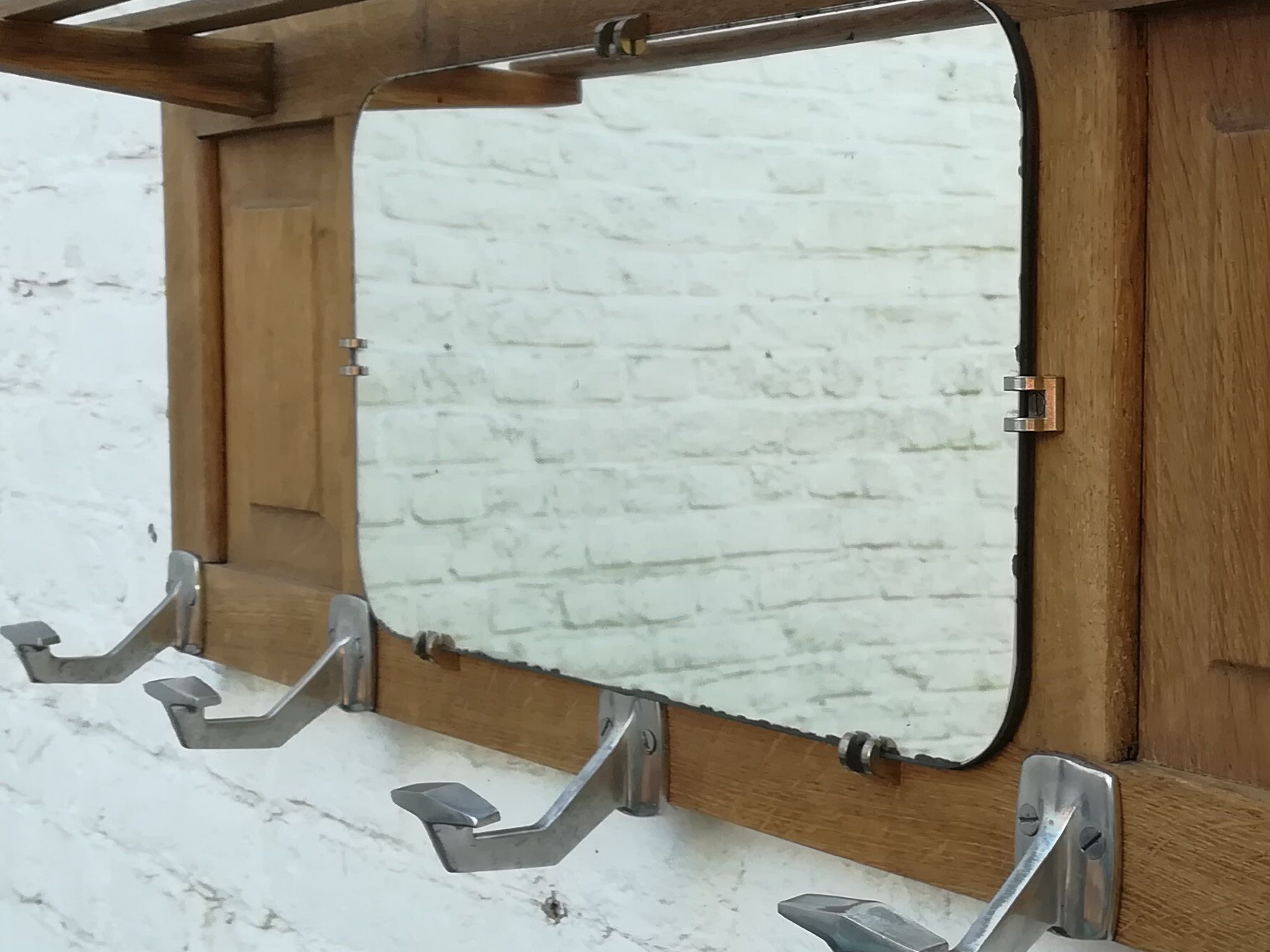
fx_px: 2128
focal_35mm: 58
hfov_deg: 32.2
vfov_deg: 25.2
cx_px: 1044
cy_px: 491
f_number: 2.2
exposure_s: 1/110
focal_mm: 3.83
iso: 50
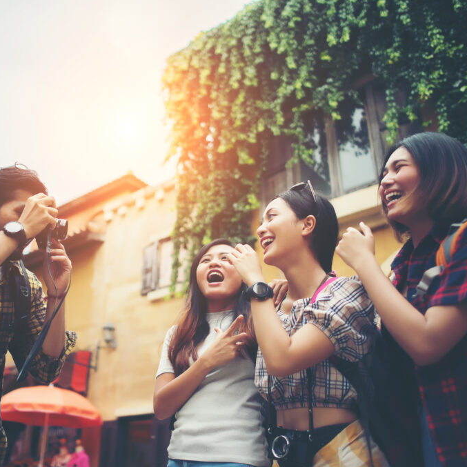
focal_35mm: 36
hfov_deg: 45.3
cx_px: 152
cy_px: 234
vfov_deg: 46.0
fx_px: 549
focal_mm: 28
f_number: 1.8
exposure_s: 1/1000
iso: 125
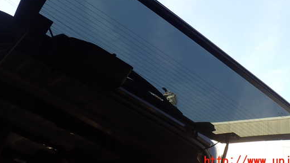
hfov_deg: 52.7
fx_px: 292
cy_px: 42
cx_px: 162
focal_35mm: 38
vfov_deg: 30.7
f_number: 3.2
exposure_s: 1/250
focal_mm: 5.4
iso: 100
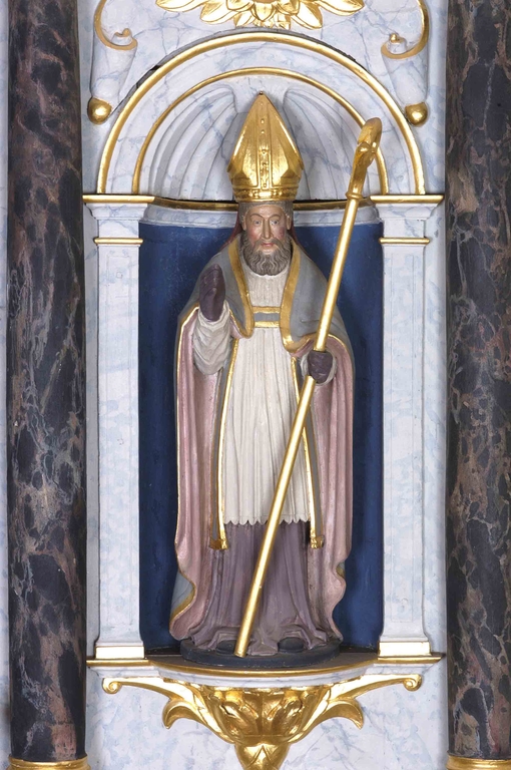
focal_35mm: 105
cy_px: 385
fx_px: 2242
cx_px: 256
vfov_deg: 19.5
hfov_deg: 13.0
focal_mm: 70
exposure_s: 1/30
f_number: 16
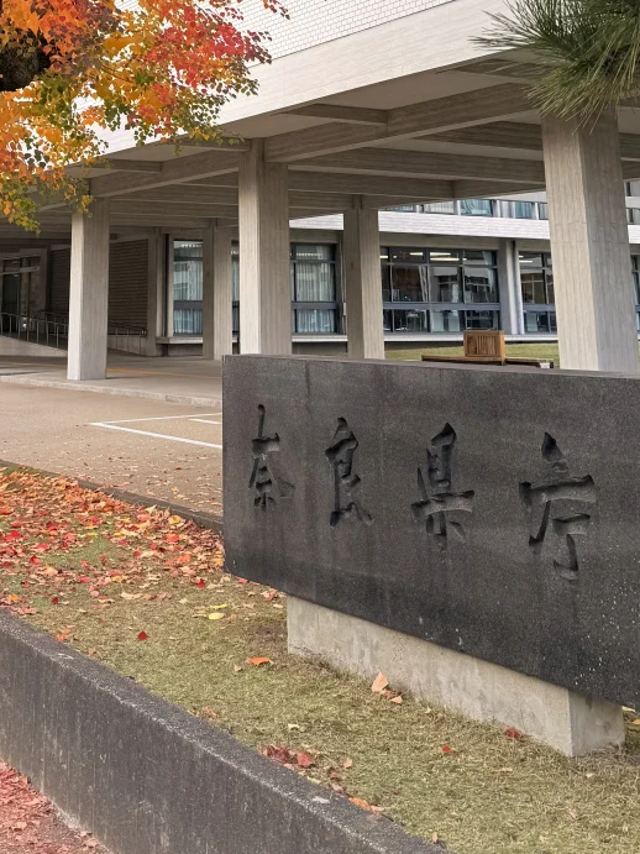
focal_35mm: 50
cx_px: 209
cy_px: -12
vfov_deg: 34.5
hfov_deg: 28.9
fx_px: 1233
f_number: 1.78
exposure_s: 1/1174
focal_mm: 6.76
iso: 80
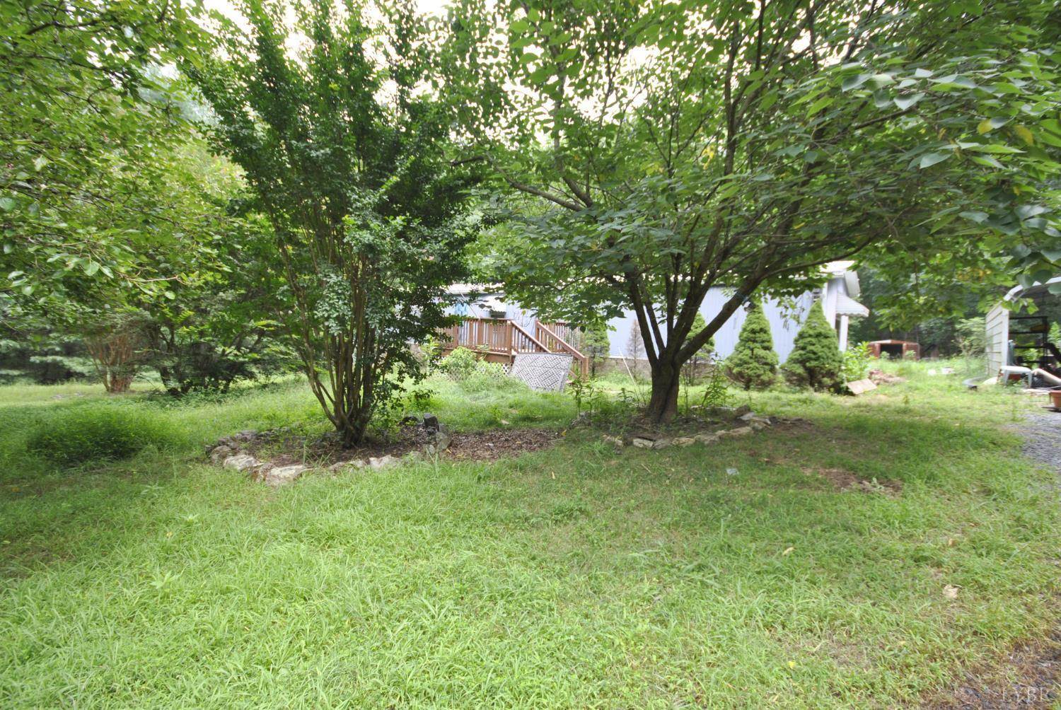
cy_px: 355
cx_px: 530
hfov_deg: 100.3
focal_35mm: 15
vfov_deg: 77.5
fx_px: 443
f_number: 5.6
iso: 200
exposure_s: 1/125
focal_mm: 10
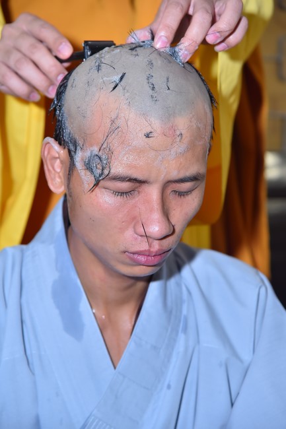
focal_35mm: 120
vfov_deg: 17.1
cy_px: 214
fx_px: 1431
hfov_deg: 11.4
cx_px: 143
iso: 800
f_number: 5.6
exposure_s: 1/160
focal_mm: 120
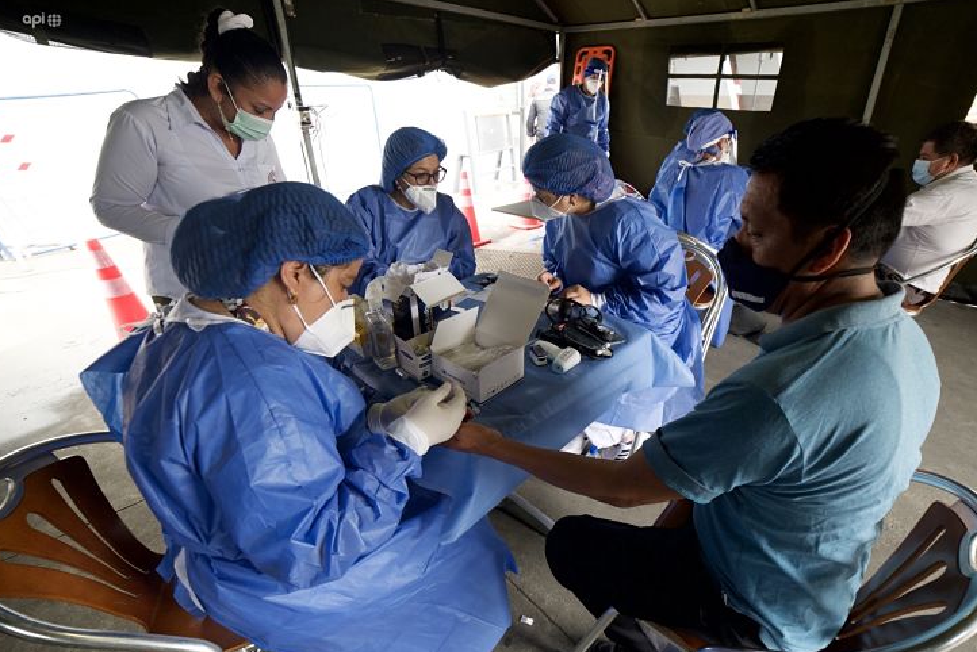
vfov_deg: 73.6
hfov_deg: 96.3
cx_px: 542
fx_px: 434
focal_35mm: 16
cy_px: 360
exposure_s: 1/250
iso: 1600
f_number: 4
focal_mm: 14
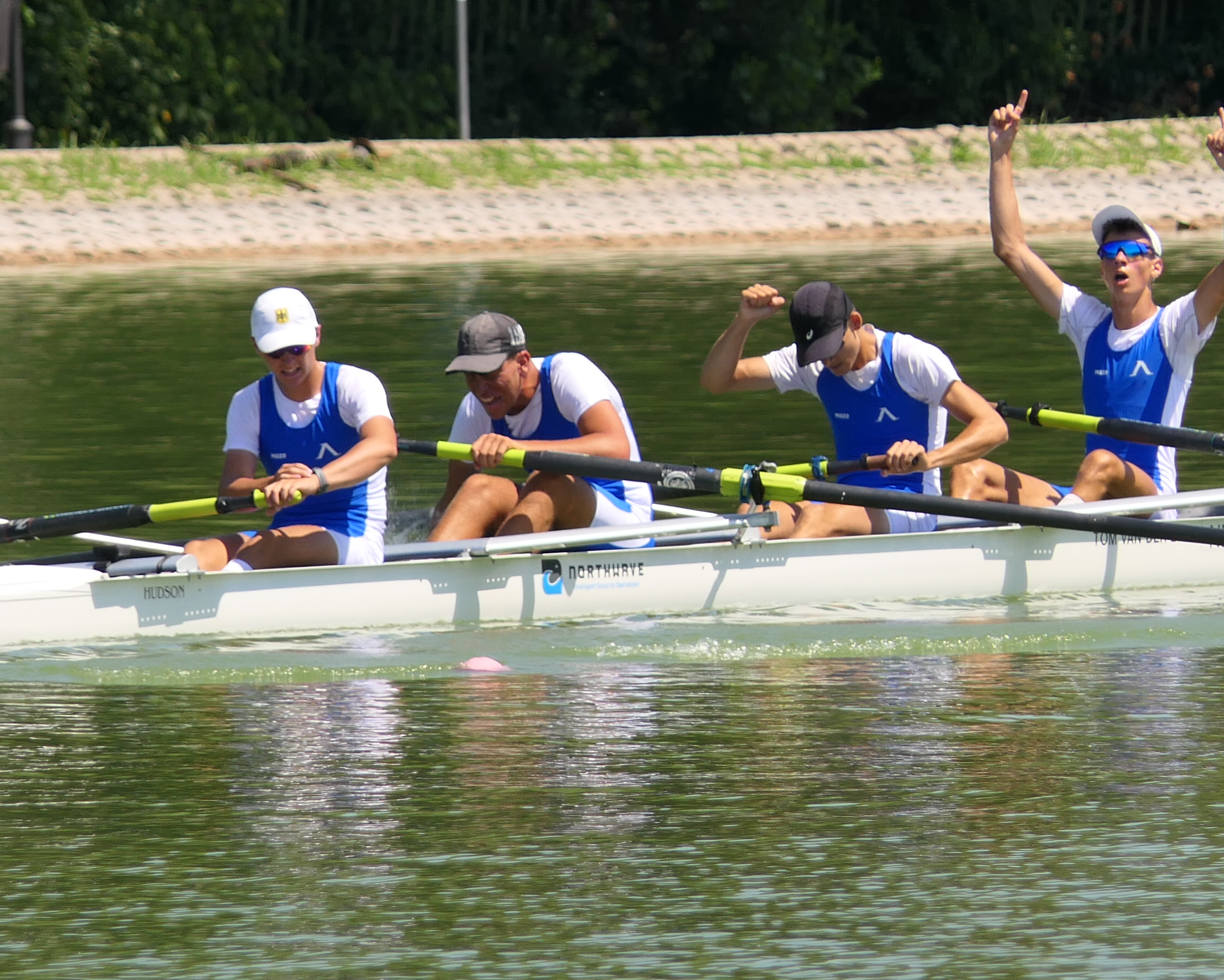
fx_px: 39850
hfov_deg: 1.8
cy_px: 492
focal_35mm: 1100
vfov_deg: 1.4
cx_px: 523
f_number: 4.5
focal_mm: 176
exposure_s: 1/640
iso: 125
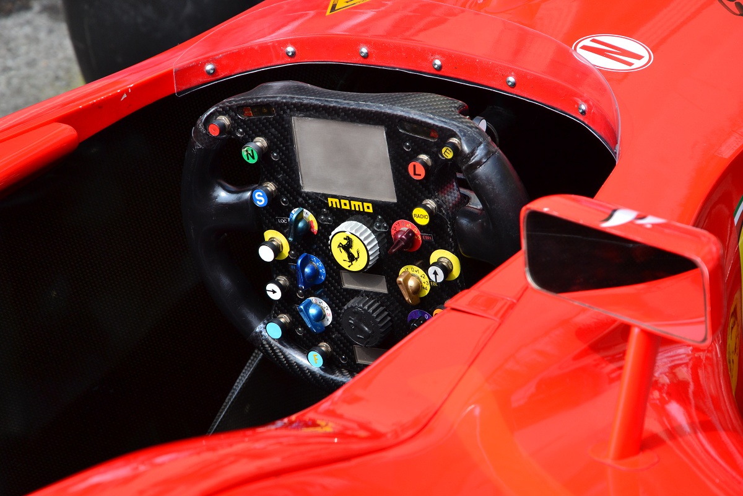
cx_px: 372
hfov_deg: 13.0
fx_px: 3250
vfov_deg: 8.7
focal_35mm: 158
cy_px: 248
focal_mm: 105
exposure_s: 1/500
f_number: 11
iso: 400
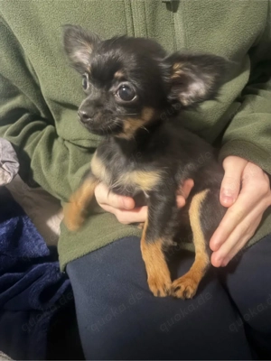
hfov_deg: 53.1
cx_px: 136
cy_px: 180
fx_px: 271
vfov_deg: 67.3
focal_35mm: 26
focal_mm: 5.96
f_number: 1.6
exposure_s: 1/14
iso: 640
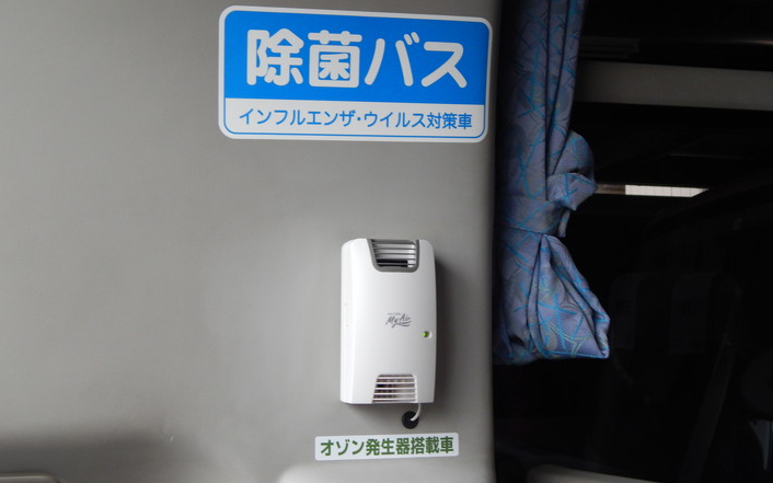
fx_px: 1116
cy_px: 265
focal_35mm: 53
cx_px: 383
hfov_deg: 38.2
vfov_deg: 24.4
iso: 250
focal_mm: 8.6
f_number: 3.7
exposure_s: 1/30
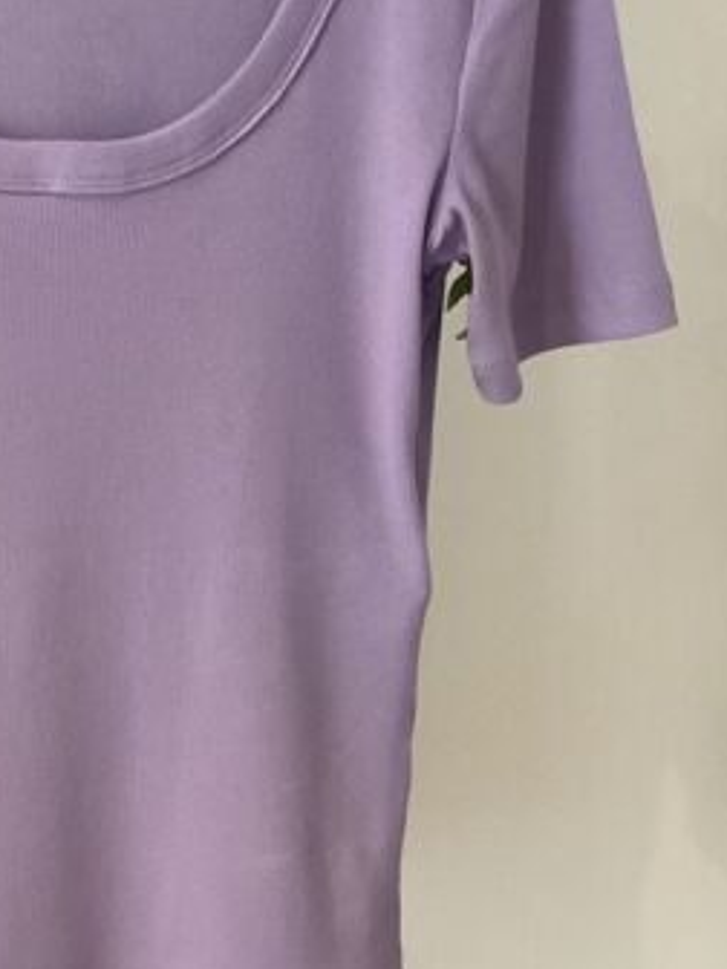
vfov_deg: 32.5
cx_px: 101
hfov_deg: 24.2
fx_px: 1652
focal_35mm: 59
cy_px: 340
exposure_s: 1/25
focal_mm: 3.3
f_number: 2.4
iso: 500
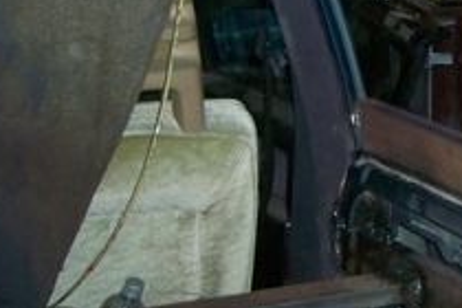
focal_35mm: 113
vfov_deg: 11.6
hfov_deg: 16.6
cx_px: 671
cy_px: -157
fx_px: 1450
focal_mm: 7.9
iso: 320
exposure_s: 1/30
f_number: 3.1
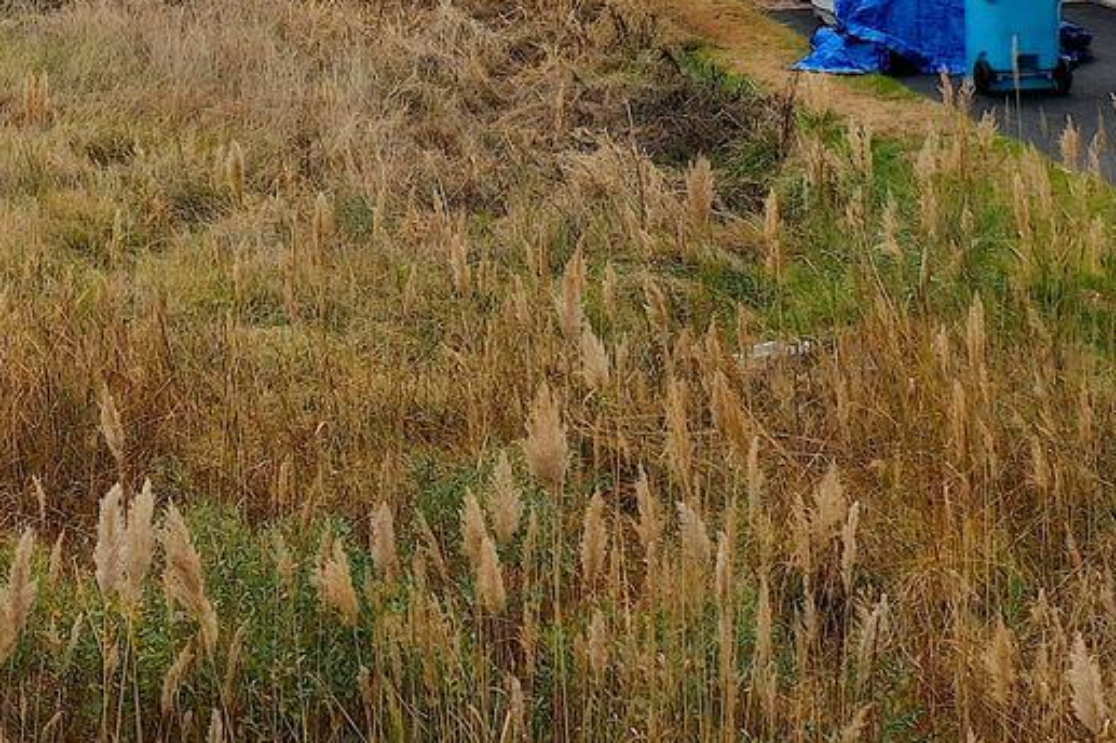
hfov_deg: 17.9
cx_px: -76
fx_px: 3439
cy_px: -161
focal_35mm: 111
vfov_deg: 12.0
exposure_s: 1/320
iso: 100
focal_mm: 10.26
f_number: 5.6
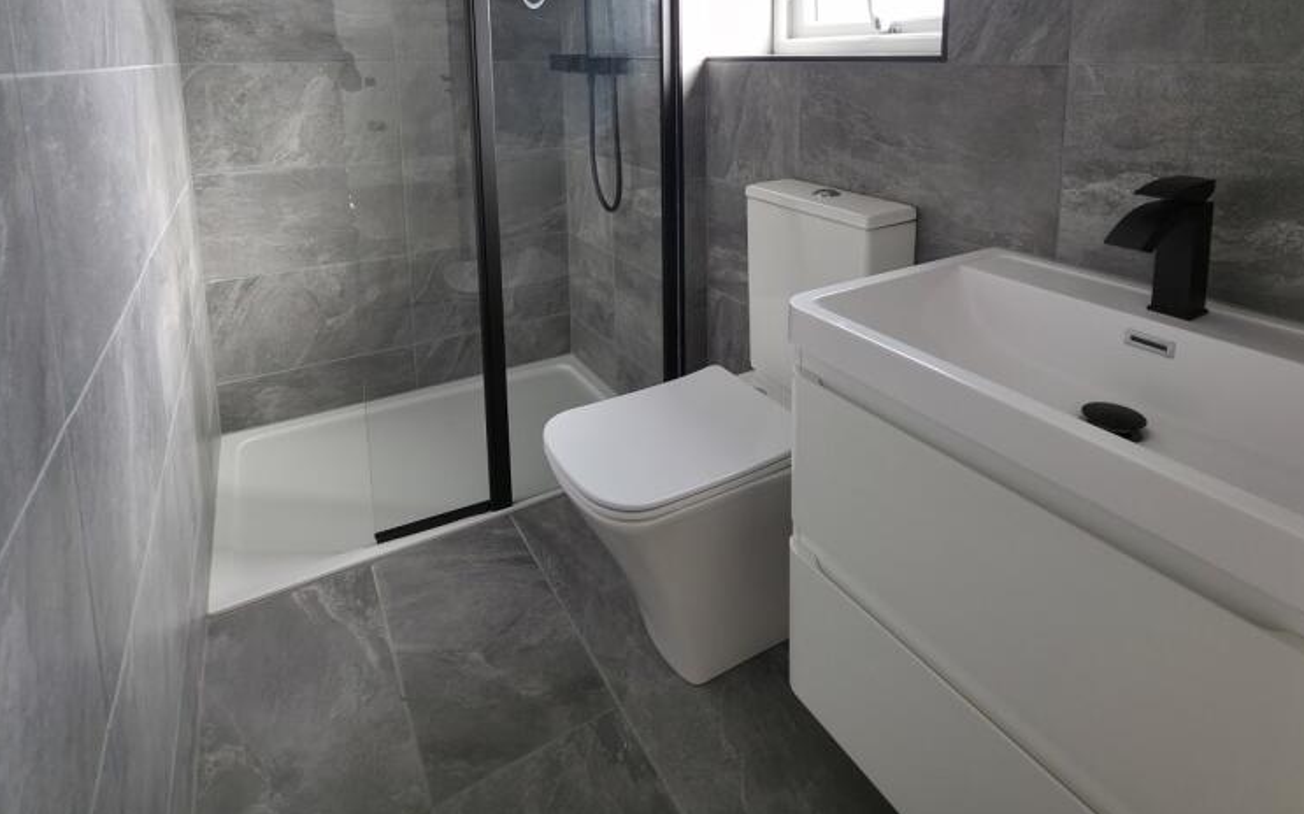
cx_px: 711
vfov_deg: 57.5
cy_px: 161
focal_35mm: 19
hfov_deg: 87.8
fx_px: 675
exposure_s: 1/182
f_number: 1.9
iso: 25
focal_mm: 2.2
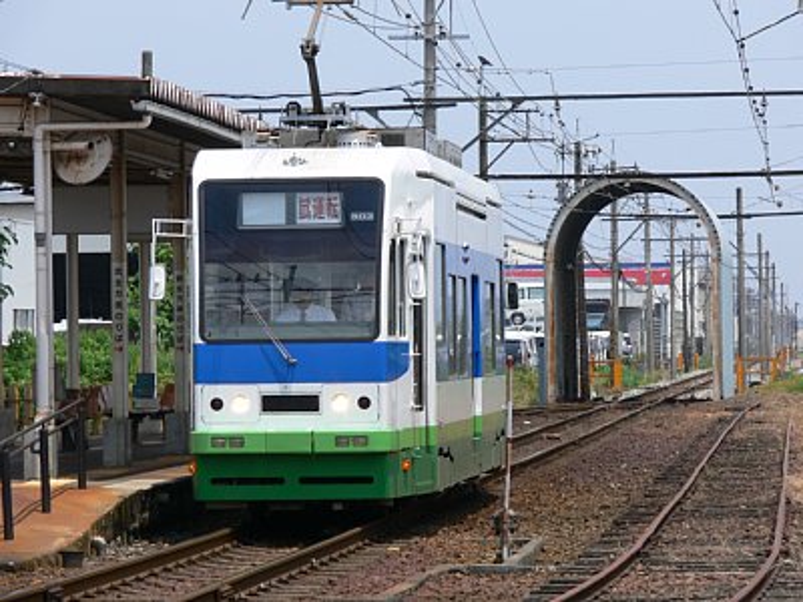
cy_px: 301
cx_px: 402
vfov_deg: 7.2
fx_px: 4802
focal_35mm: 207
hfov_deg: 9.6
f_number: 5.6
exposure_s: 1/400
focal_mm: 43.7
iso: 80
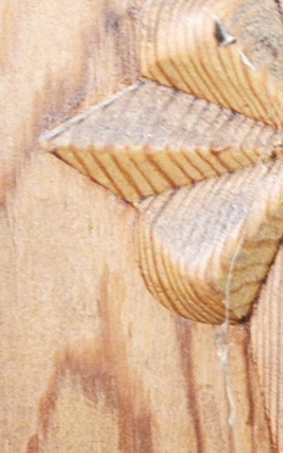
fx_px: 2336
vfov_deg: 11.1
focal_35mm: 189
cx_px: 356
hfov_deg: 6.9
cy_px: 96
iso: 1600
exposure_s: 1/15
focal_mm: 46
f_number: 5.3
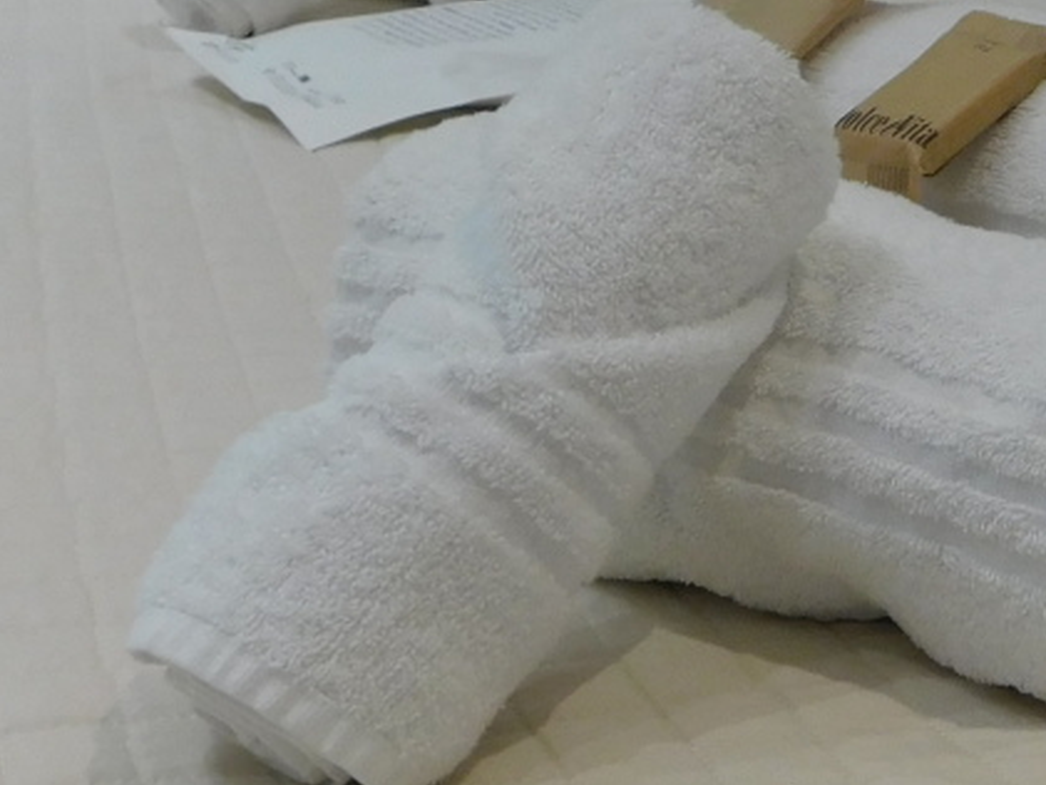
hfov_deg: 23.1
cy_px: 344
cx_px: 964
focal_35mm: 82
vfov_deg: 18.0
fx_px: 2479
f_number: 3
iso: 125
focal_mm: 4
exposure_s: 1/40
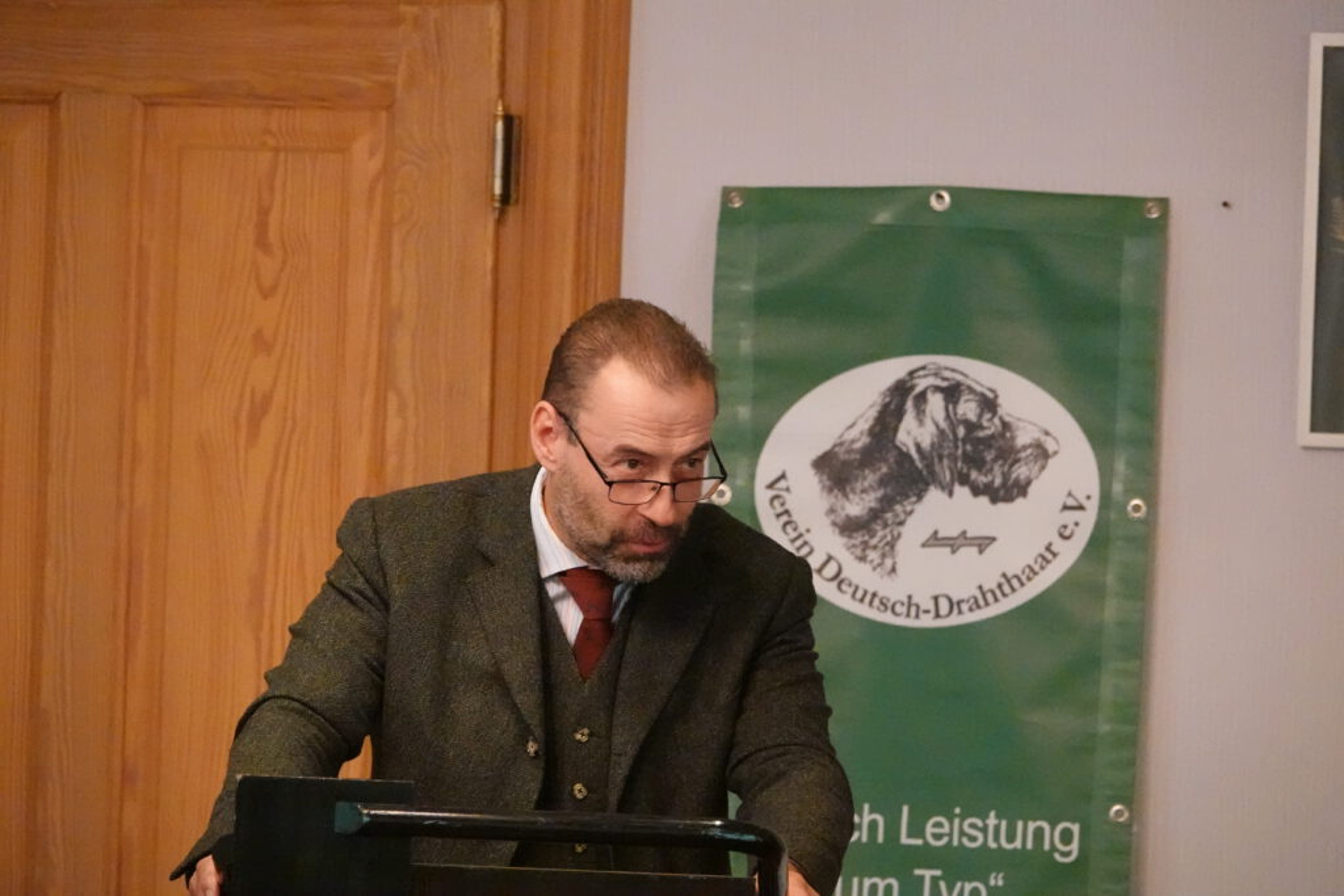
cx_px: 672
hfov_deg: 8.6
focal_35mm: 238
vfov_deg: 5.8
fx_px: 8886
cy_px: 448
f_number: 4
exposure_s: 1/160
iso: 6400
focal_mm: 87.11
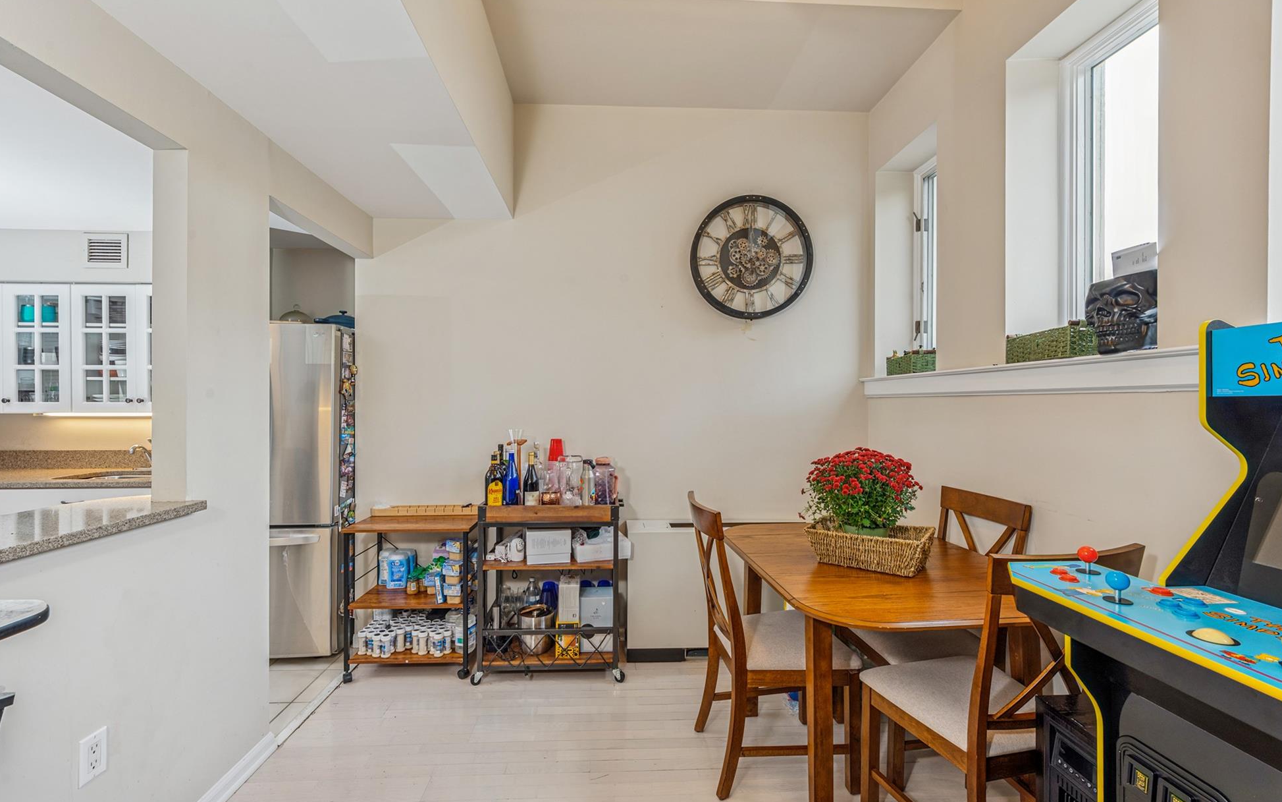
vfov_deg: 74.6
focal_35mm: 15
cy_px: 442
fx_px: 524
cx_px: 628
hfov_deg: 101.4
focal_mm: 14
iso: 200
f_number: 11
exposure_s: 1/6
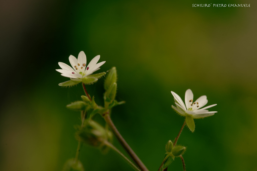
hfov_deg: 19.4
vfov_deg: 13.1
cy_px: 86
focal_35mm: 105
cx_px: 128
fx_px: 750
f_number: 10
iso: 100
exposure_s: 1/100
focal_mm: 105
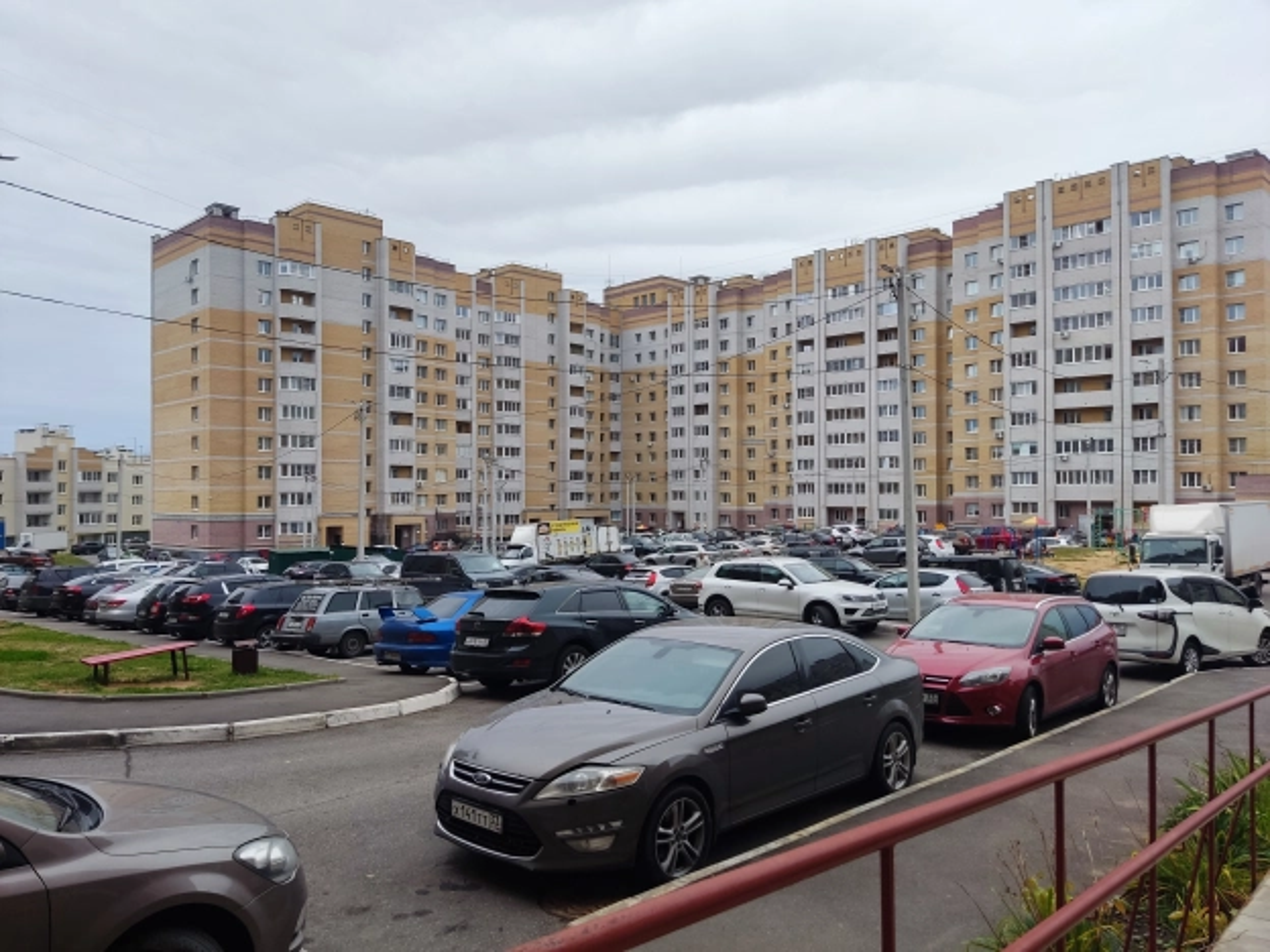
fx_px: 917
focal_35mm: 25
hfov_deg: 69.4
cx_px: 635
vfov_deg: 54.9
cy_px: 476
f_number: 1.79
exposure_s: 1/50
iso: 89
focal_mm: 4.71
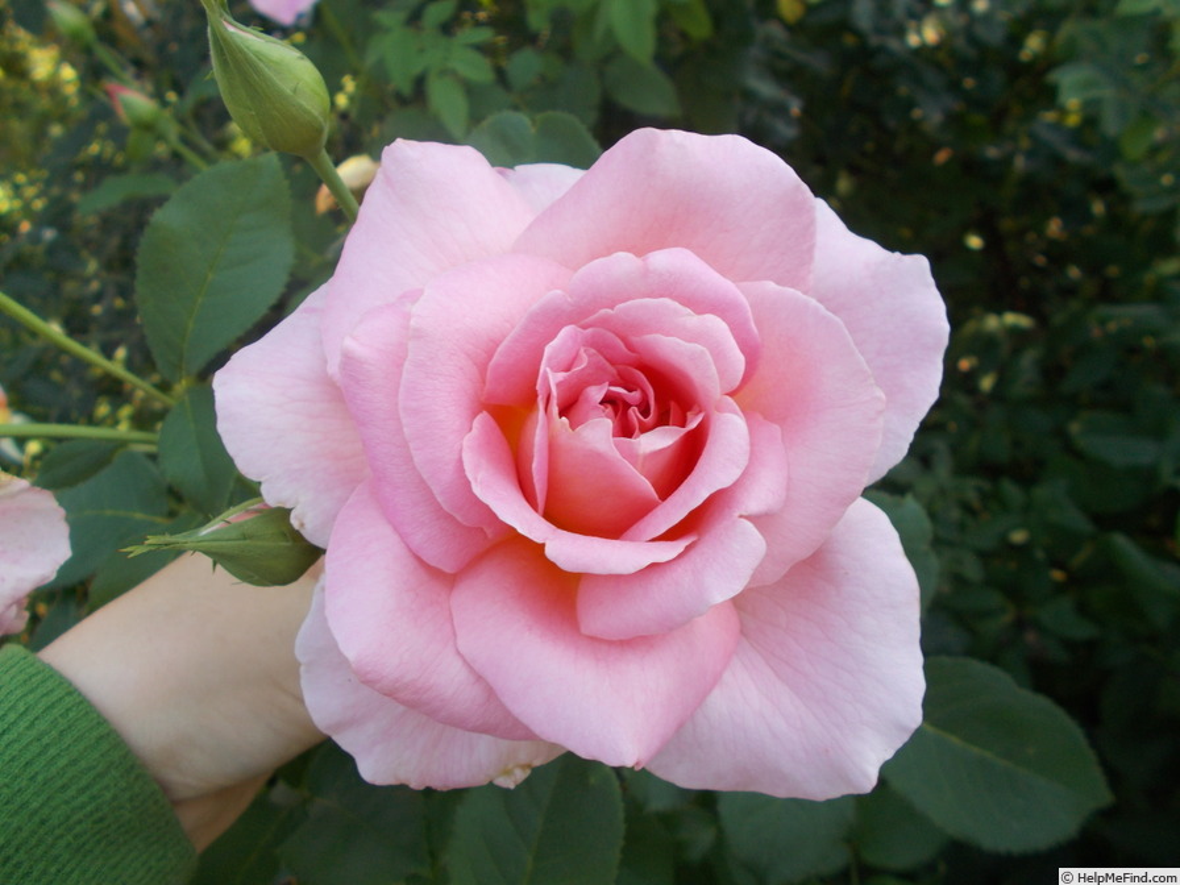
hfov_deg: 67.3
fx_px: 886
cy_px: 442
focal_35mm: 26
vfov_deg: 53.1
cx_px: 590
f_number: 3.2
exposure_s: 1/125
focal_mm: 4.6
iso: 80
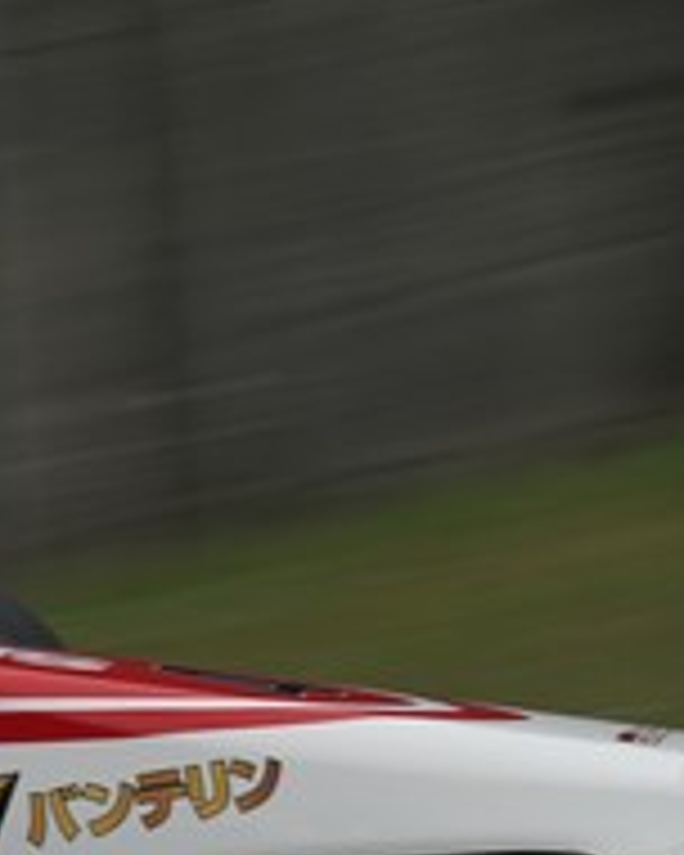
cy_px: 873
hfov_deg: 0.9
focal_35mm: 1725
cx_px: -594
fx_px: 43651
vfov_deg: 1.1
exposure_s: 1/250
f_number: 8
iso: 200
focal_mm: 485
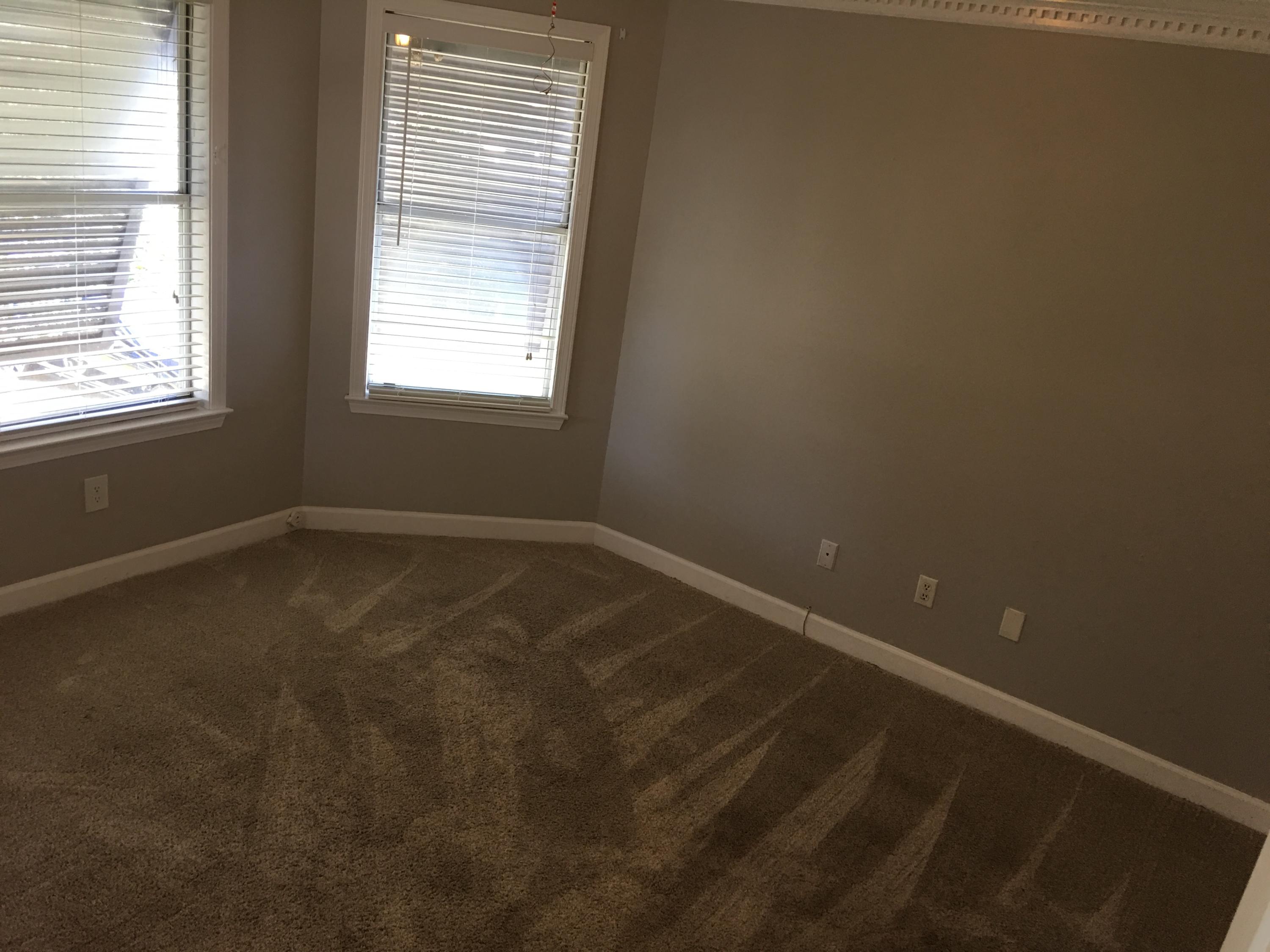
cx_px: 635
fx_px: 1064
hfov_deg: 61.7
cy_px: 476
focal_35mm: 29
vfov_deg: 48.2
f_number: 2.2
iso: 32
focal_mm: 4.15
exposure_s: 1/15
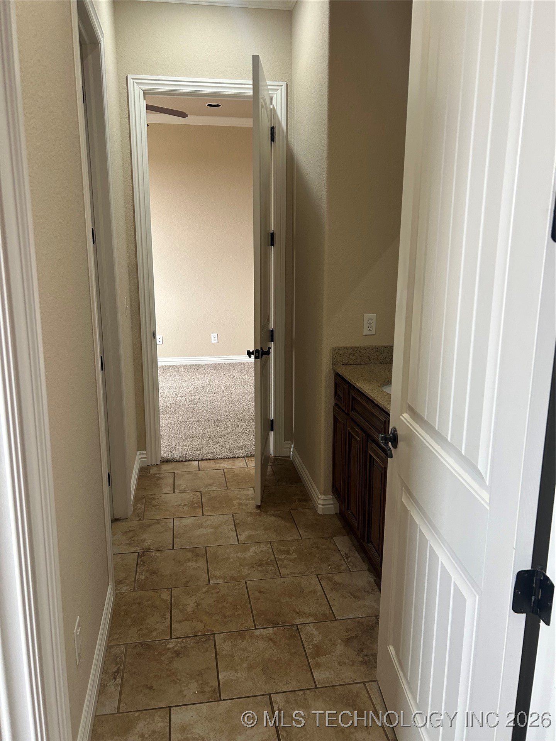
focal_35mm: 26
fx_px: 557
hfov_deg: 53.1
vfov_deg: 67.3
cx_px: 278
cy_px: 370
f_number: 1.5
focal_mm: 5.7
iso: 125
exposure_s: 1/120
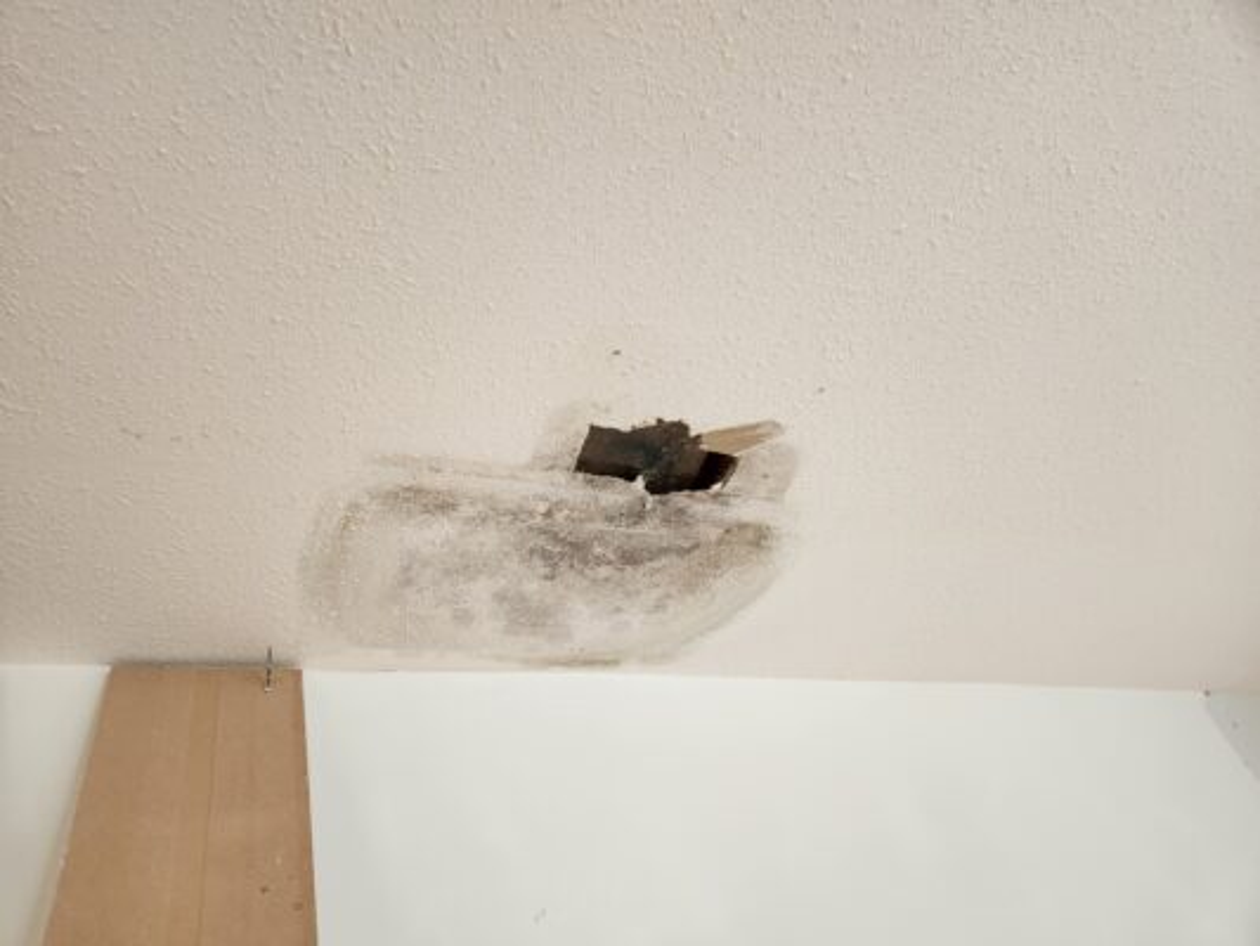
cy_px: 473
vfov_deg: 58.9
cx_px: 630
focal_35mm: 23
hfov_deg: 73.9
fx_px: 837
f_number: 1.8
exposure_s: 1/180
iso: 200
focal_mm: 5.4
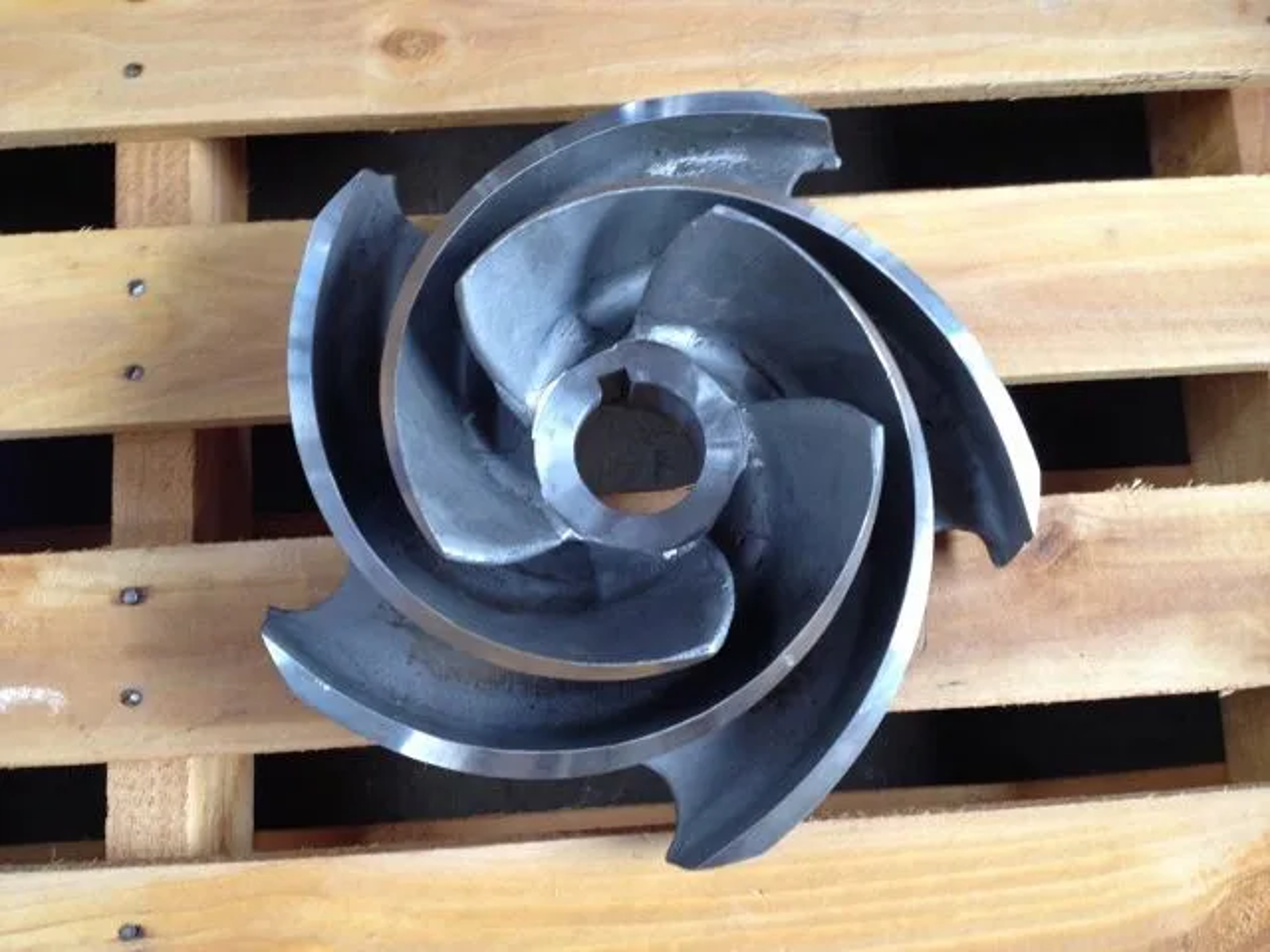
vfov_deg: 40.7
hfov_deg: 52.6
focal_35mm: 35
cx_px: 635
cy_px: 476
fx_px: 1284
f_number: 2.4
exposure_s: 1/20
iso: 100
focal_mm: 4.28
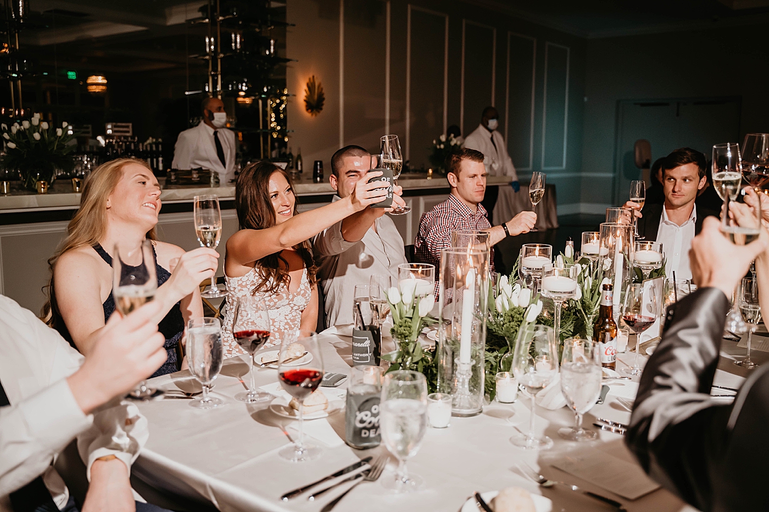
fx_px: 747
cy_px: 256
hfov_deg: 54.4
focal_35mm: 35
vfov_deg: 37.8
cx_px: 384
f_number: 2.8
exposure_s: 1/320
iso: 800
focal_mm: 35
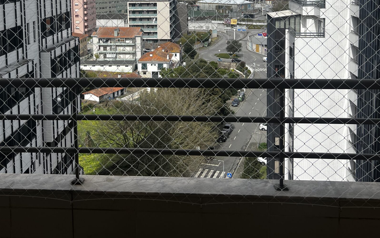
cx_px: 145
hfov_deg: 44.9
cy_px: 20
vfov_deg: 28.0
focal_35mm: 44
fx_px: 456
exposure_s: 1/5882
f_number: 1.5
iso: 50
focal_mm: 5.7
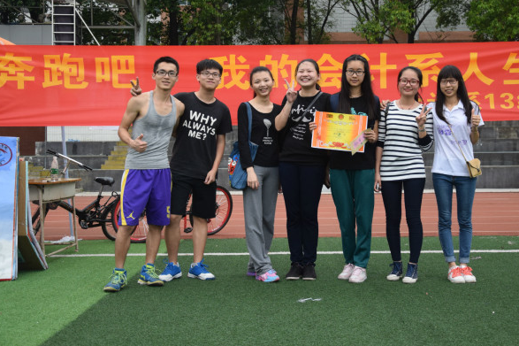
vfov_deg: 27.5
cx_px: 298
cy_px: 150
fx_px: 706
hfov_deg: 40.3
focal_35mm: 49
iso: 800
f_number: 4
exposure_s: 1/1000
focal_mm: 28
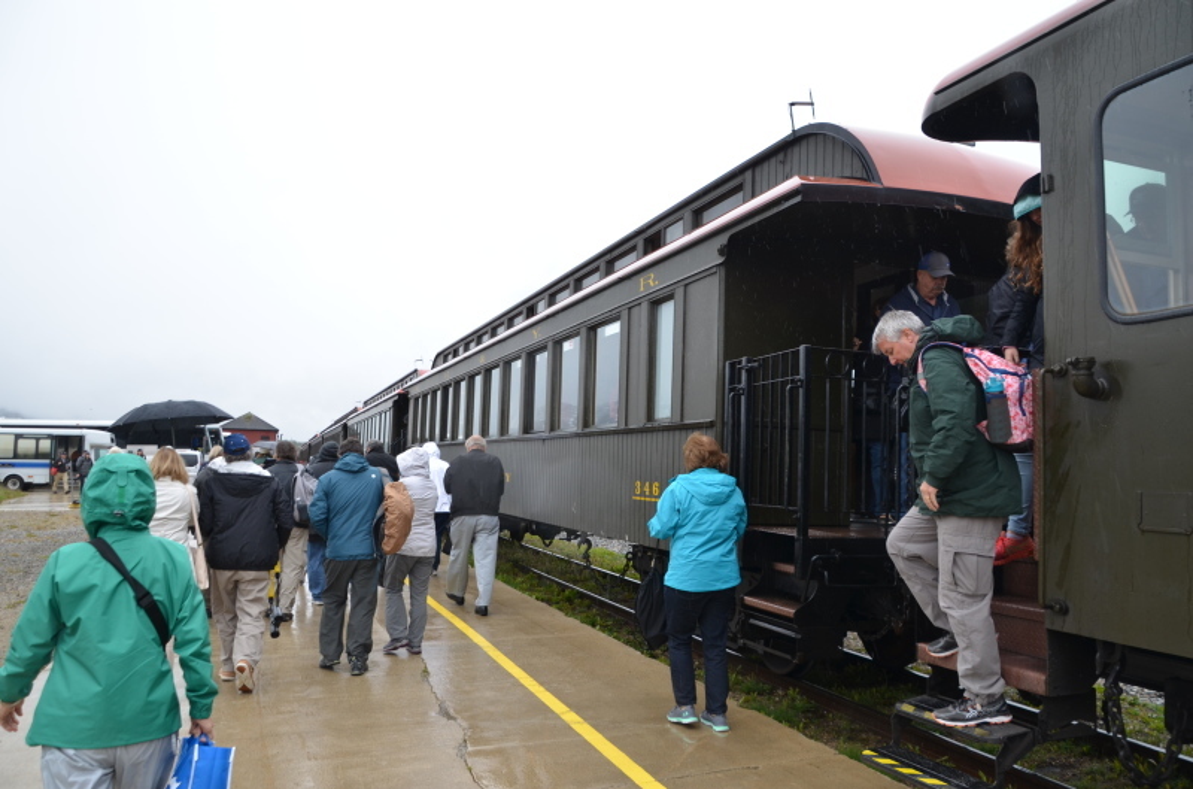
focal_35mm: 27
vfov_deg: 47.7
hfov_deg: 67.5
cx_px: 596
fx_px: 892
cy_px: 394
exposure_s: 1/200
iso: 200
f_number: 7.1
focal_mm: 18
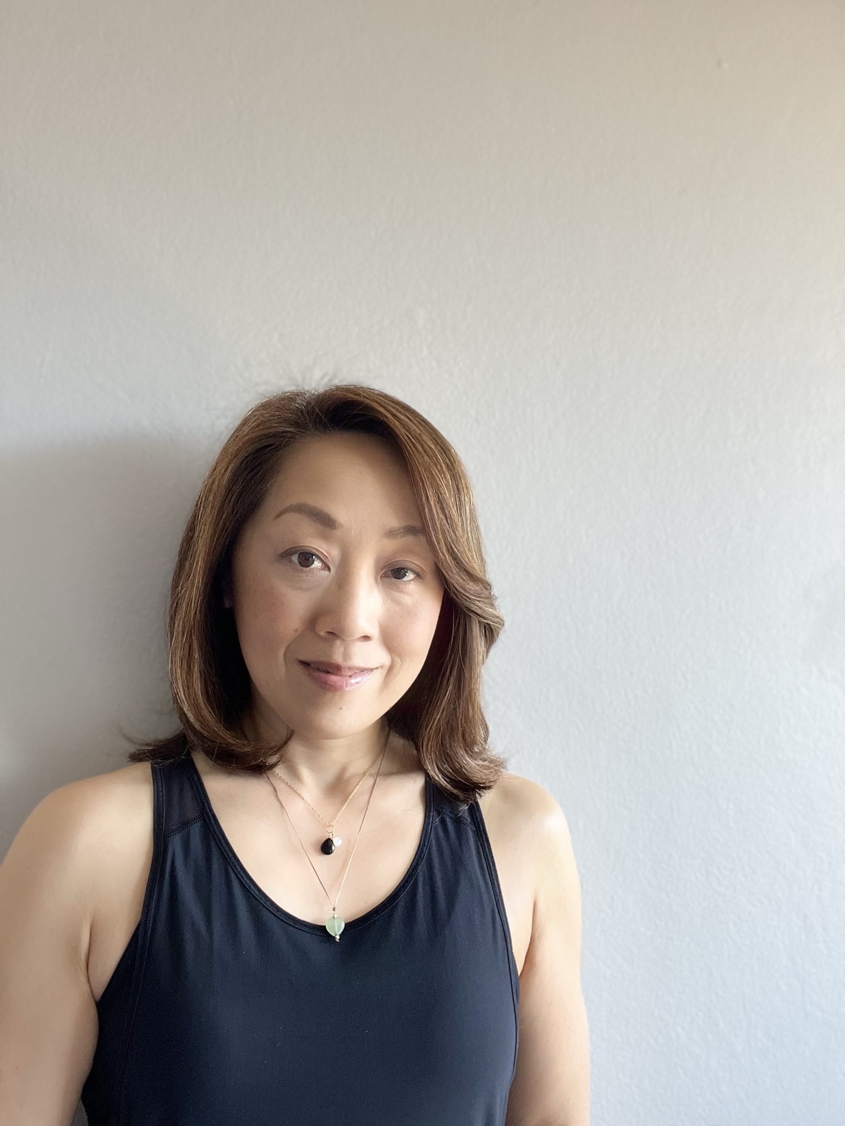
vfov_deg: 60.0
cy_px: 563
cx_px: 422
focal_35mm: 30
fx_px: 976
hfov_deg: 46.8
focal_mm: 2.71
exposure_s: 1/81
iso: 100
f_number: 2.2
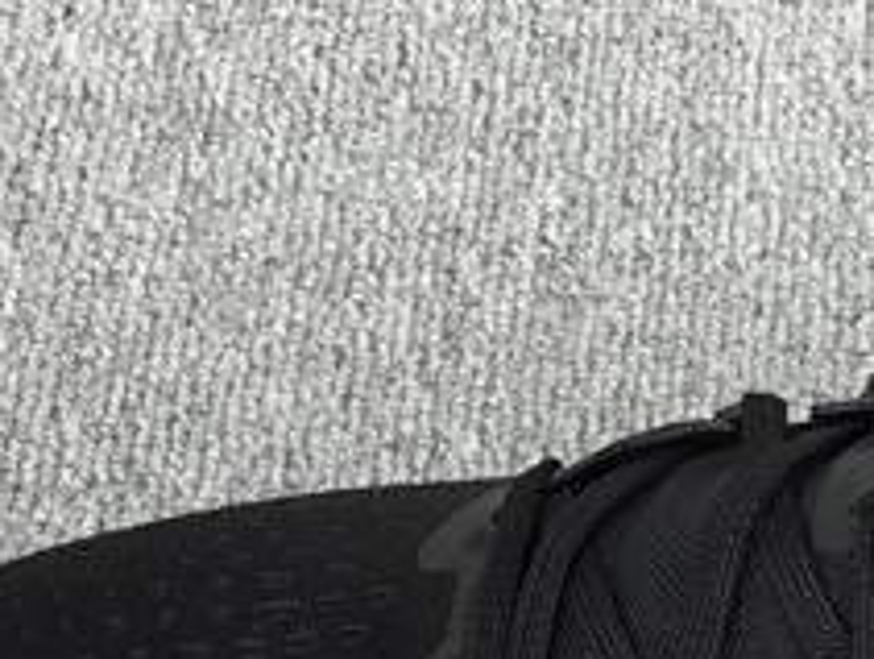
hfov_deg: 14.5
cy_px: 1134
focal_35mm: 132
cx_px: 1023
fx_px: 3338
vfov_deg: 10.7
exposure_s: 1/162
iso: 25
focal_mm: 3.3
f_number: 2.4
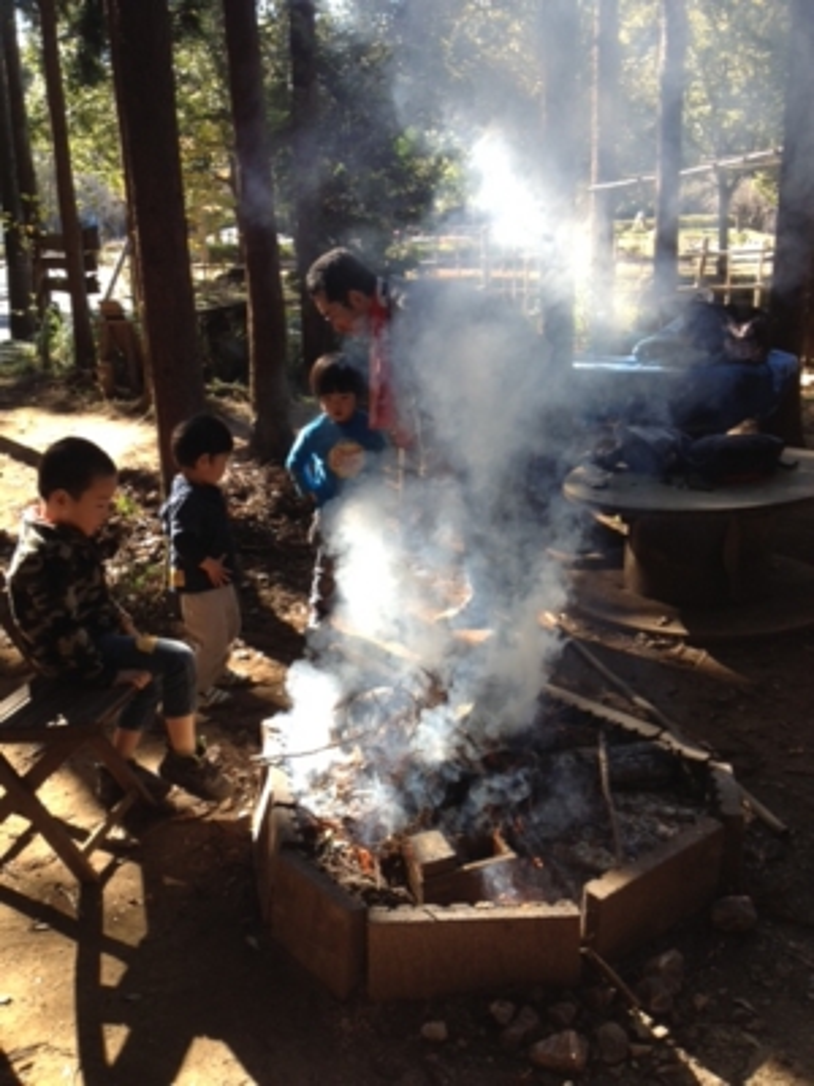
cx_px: 407
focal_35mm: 35
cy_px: 543
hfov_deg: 40.7
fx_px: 1097
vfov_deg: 52.6
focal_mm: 4.28
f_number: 2.4
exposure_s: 1/163
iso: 50
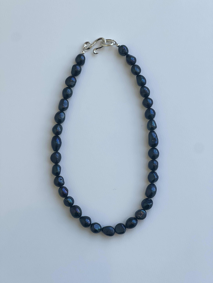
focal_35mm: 77
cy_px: 142
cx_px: 106
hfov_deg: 19.1
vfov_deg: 25.3
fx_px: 632
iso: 20
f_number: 2.8
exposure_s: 1/130
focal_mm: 9
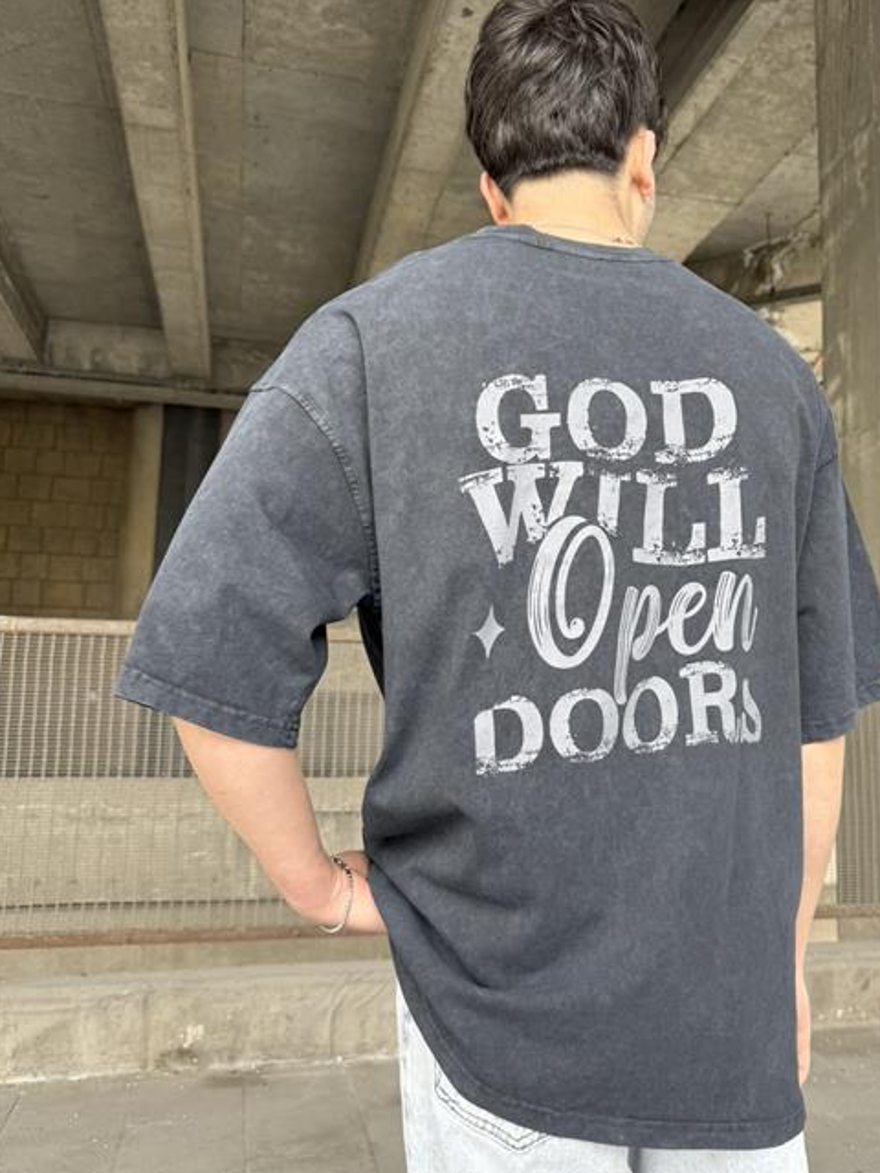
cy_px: 555
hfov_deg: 46.4
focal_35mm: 30
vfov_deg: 59.9
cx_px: 543
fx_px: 1017
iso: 80
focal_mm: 6.76
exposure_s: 1/147
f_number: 1.78
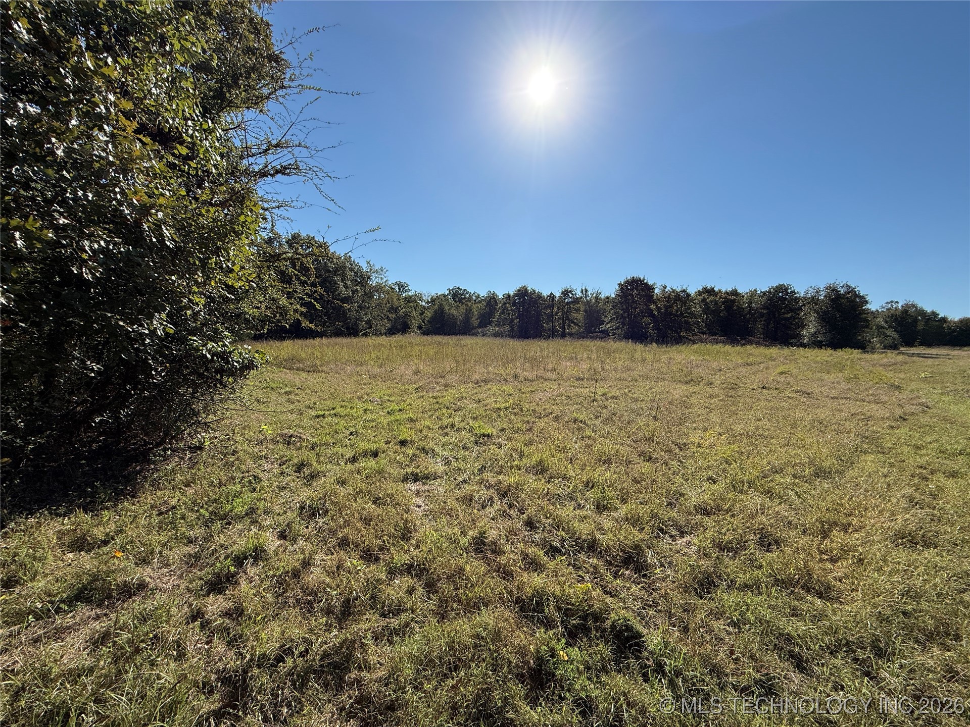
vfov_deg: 85.7
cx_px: 485
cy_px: 364
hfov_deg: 102.1
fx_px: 392
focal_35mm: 14
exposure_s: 1/2611
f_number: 2.2
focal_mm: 2.22
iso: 50
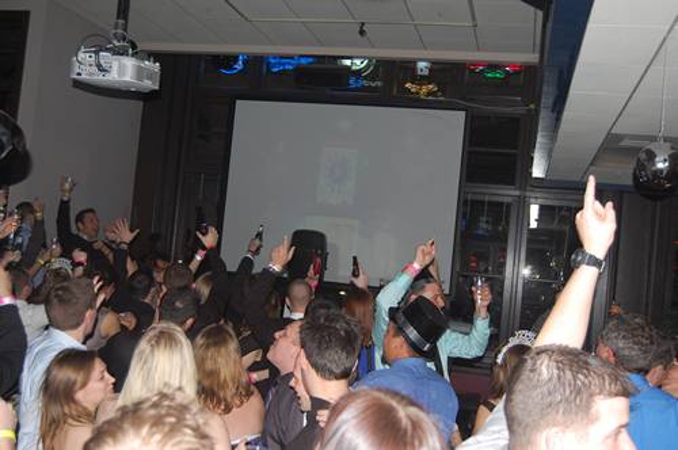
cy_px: 225
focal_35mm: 39
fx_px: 734
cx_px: 339
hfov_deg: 49.6
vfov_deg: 34.1
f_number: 4.2
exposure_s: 1/60
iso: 400
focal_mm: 26
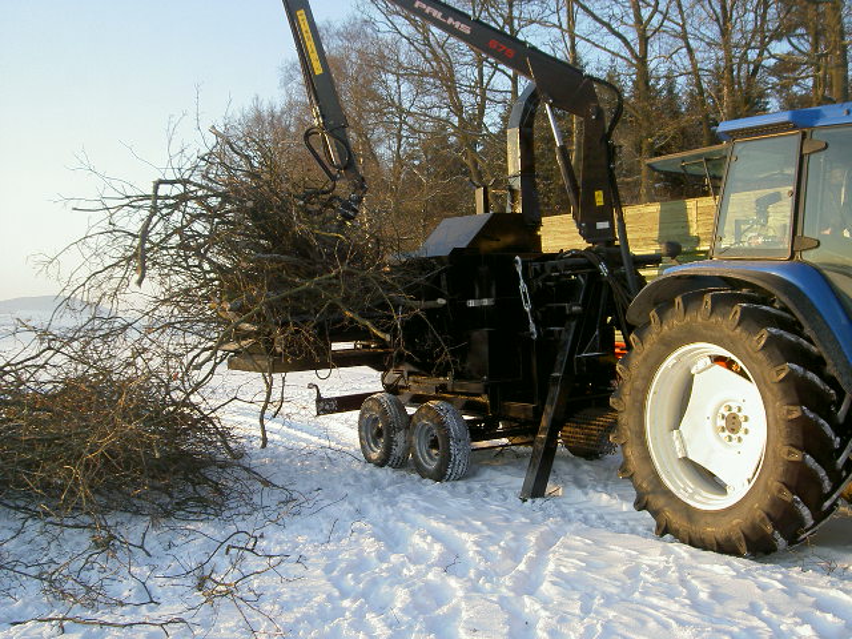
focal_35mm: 39
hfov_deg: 47.9
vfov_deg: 36.8
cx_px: 426
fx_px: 960
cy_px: 320
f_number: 4.7
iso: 100
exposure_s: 1/122
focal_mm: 8
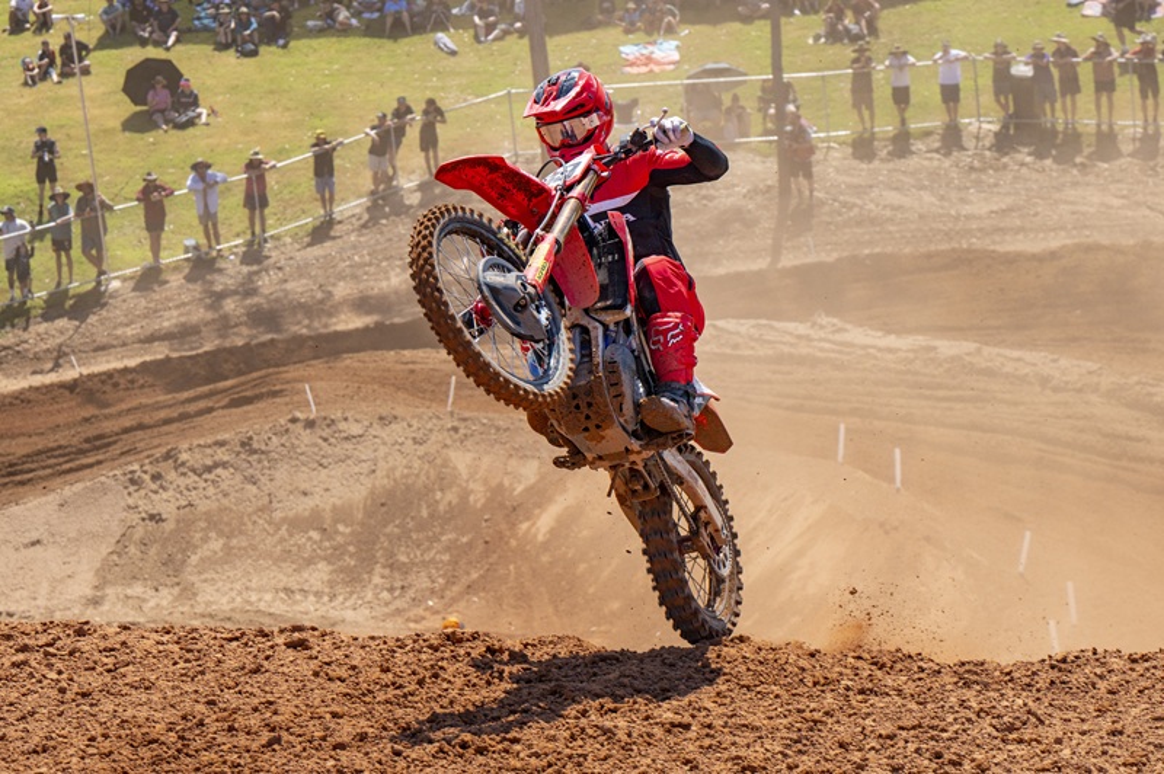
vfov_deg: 13.0
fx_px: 3392
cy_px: 387
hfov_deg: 19.5
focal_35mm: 105
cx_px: 582
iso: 200
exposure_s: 1/2000
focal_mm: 70
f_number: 5.6
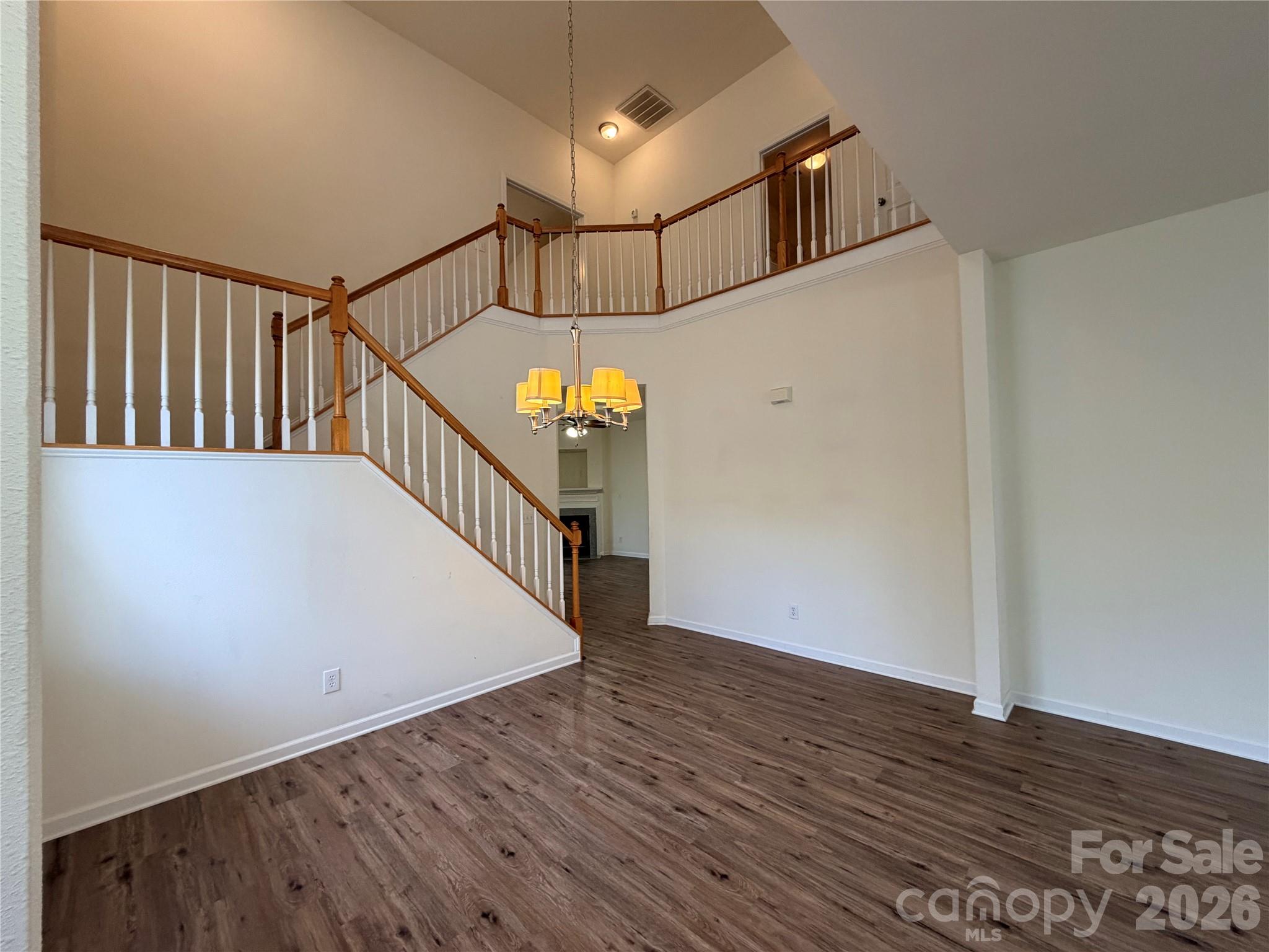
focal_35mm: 14
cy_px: 476
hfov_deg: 102.1
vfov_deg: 85.7
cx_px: 634
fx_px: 513
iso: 250
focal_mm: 2.22
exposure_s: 1/120
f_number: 2.2
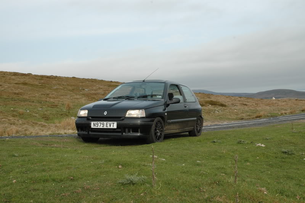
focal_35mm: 51
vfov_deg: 26.4
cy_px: 102
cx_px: 152
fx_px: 432
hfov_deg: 38.9
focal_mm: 34
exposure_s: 1/640
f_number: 13
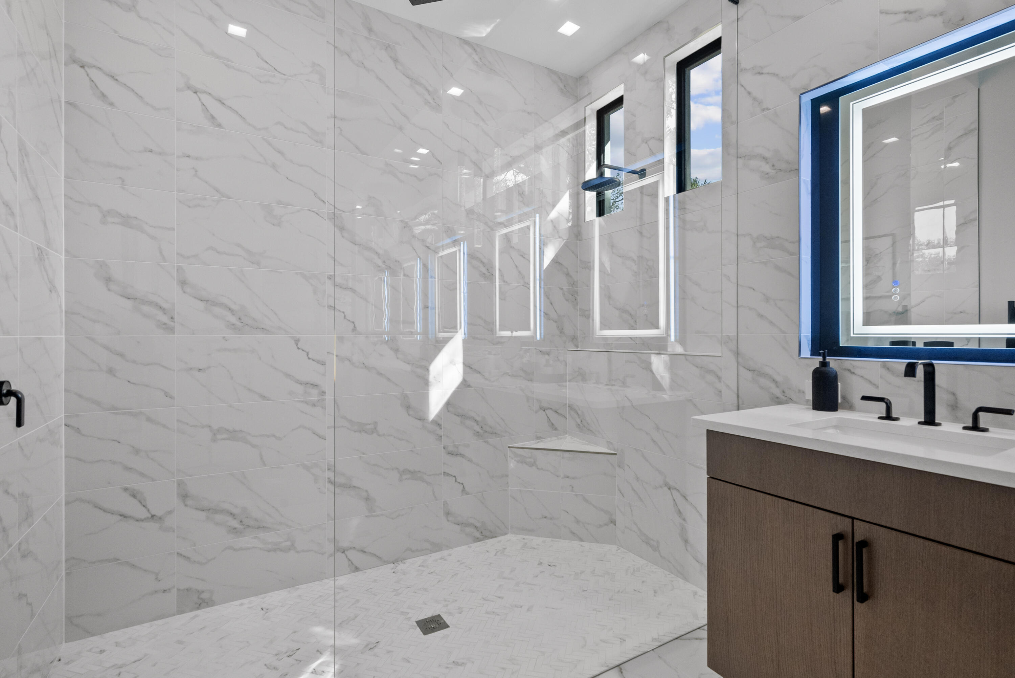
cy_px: 339
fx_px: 479
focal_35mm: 17
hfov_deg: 93.3
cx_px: 508
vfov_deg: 70.5
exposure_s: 1/30
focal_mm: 17
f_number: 8
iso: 1600
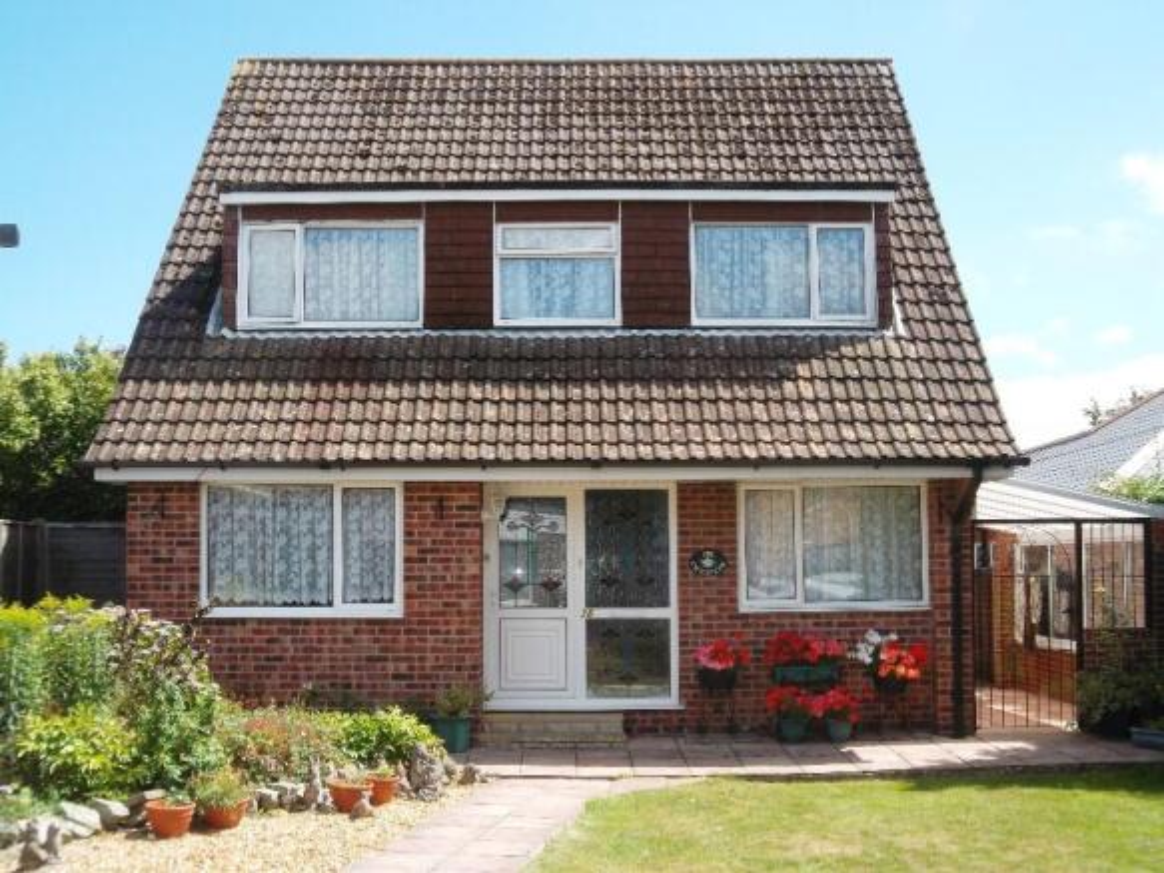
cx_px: 582
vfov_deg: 32.9
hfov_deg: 43.0
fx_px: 1479
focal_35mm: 44
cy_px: 436
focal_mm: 7.8
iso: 80
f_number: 4.5
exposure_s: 1/250
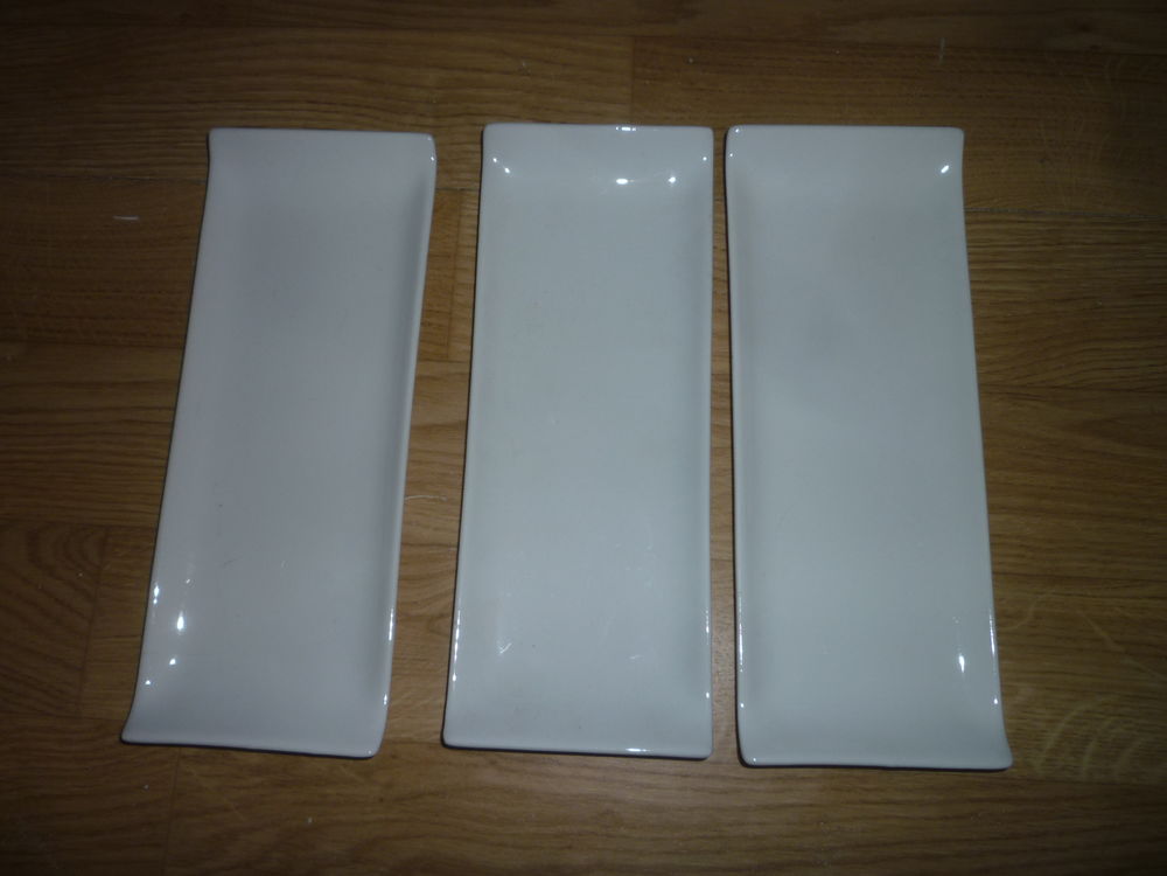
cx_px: 584
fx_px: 978
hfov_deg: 61.7
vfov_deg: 48.2
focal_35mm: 29
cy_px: 438
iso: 100
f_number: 3.3
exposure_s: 1/30
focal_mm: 5.2
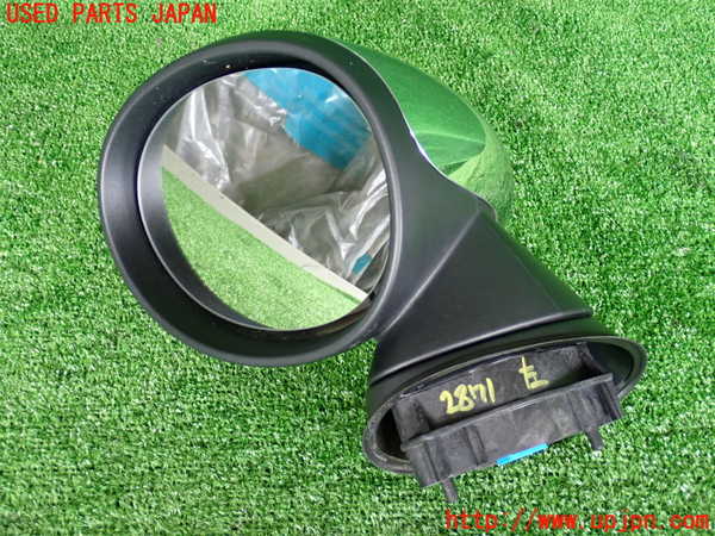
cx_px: 358
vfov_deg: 32.9
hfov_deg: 42.9
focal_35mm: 44
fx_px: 909
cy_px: 268
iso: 320
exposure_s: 1/40
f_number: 2.9
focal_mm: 7.84
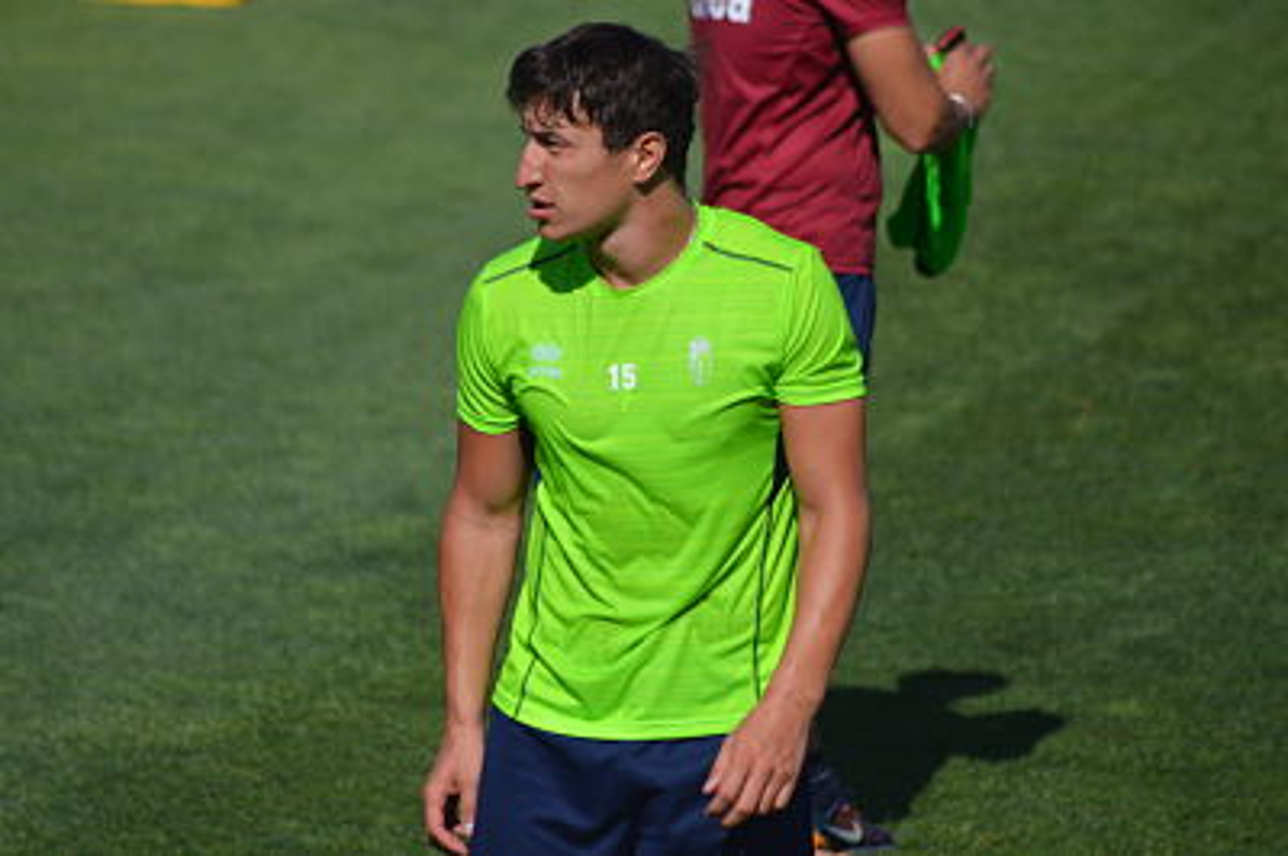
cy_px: 428
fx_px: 16086
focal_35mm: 450
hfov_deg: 4.6
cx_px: 644
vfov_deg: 3.0
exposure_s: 1/2000
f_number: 5.6
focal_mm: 300
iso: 250
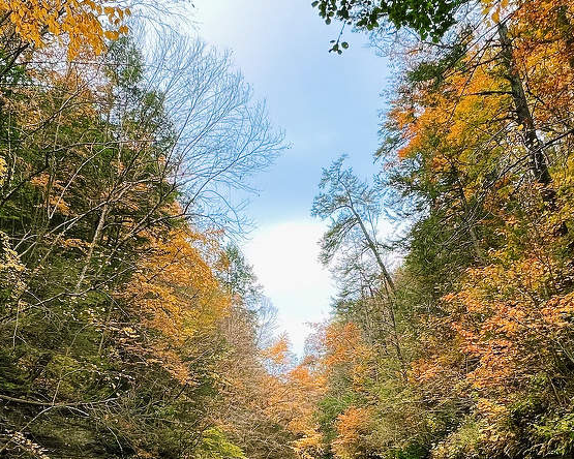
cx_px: 241
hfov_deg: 55.4
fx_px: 544
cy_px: 353
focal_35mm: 32
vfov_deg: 44.1
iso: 64
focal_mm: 1.57
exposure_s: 1/99
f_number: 1.8
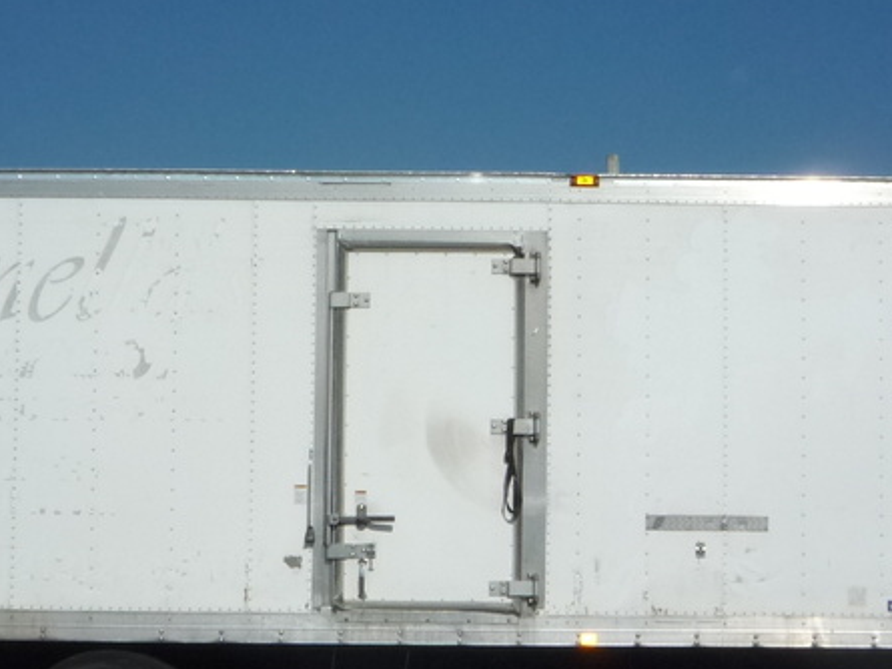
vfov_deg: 21.3
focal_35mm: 69
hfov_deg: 28.1
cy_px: 409
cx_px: 523
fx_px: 1779
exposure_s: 1/1000
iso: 200
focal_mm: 5.2
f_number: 8
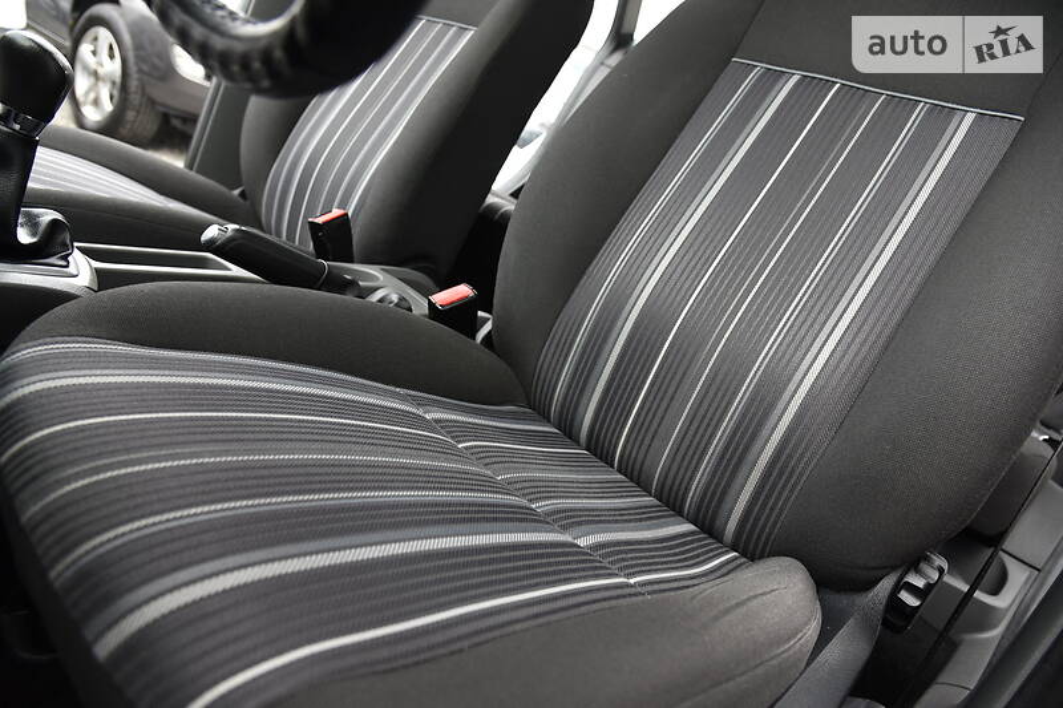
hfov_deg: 73.8
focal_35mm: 24
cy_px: 354
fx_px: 708
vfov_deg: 53.1
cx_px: 532
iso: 400
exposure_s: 1/100
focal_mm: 24
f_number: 5
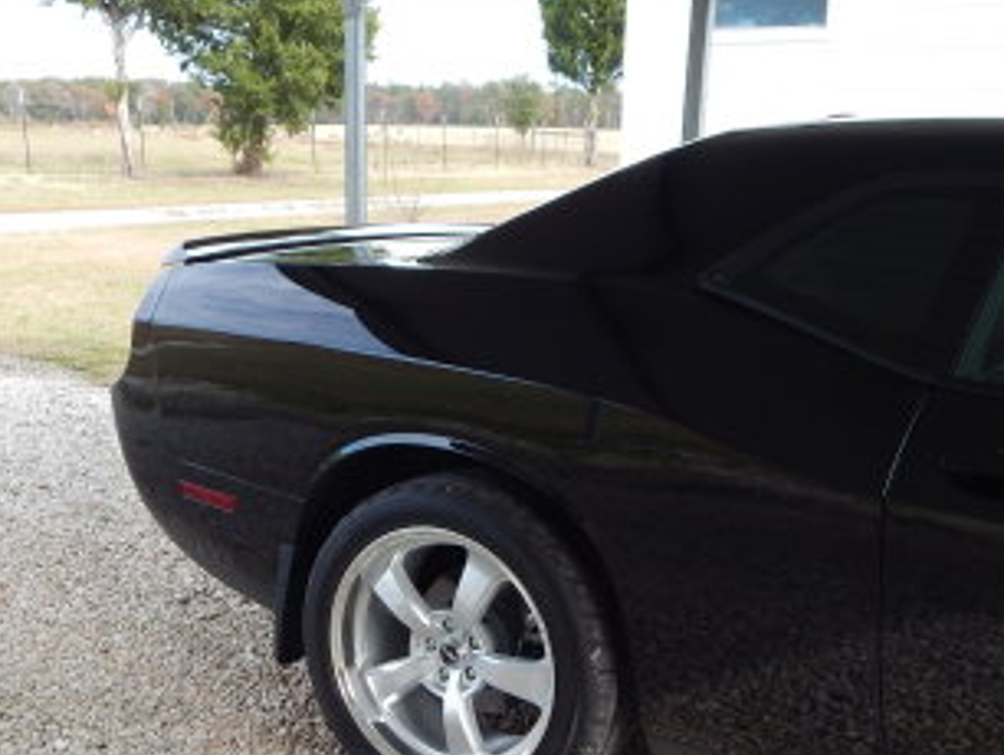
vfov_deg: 30.9
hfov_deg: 41.2
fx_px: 1335
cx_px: 472
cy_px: 584
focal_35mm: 46
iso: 125
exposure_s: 1/320
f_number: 3
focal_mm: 4
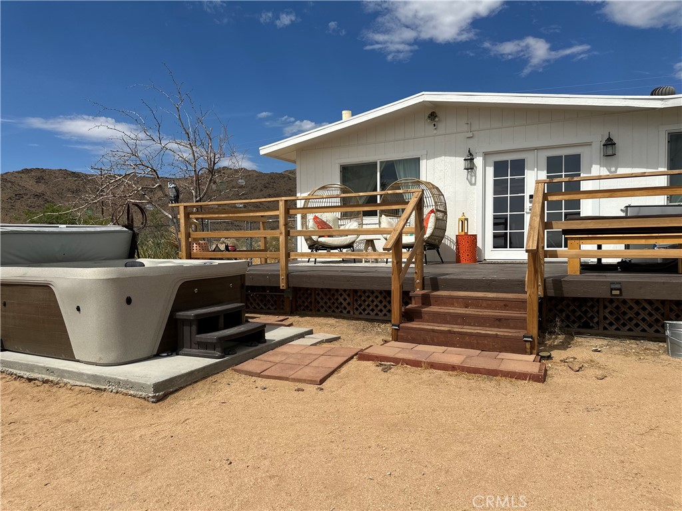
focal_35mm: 24
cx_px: 341
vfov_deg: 56.8
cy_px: 256
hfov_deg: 71.6
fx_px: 473
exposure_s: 1/8197
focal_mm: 6.86
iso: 80
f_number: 1.78
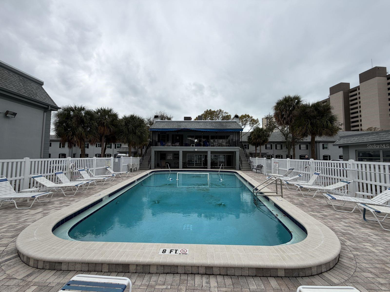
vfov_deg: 85.7
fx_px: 158
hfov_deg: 102.1
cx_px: 195
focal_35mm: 14
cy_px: 146
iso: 25
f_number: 2.2
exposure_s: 1/770
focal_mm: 2.22
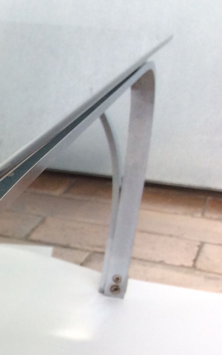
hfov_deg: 13.3
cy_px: 314
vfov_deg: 23.7
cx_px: -220
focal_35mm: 85
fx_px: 822
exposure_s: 1/119
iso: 32
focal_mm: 3.3
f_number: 2.4
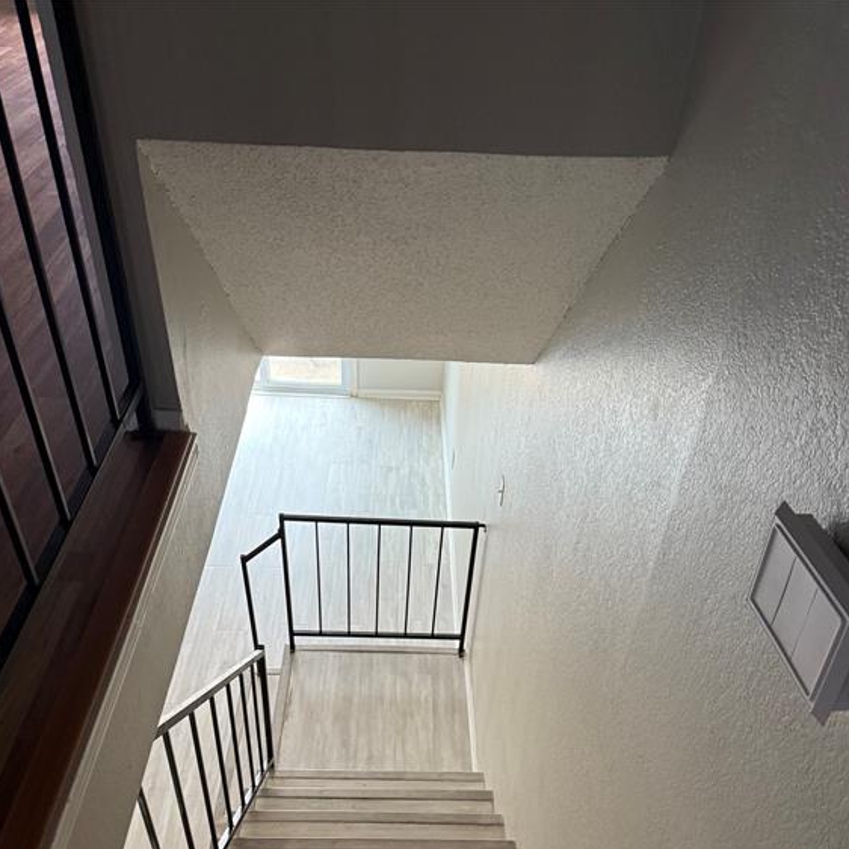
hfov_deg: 55.6
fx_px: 805
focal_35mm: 29
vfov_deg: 54.3
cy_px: 579
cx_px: 429
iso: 320
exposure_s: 1/60
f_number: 1.78
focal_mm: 6.76
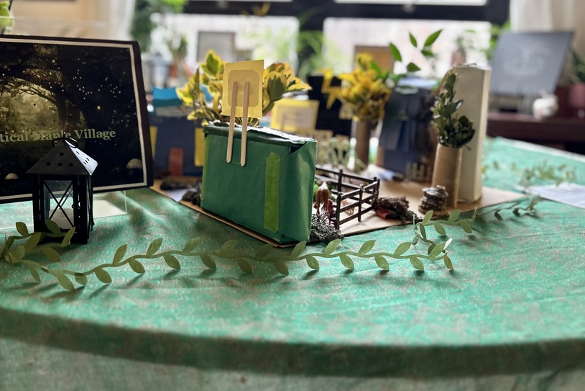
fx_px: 553
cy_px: 150
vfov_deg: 38.7
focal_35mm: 34
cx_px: 221
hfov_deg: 55.2
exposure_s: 1/60
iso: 200
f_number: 1.5
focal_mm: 5.7
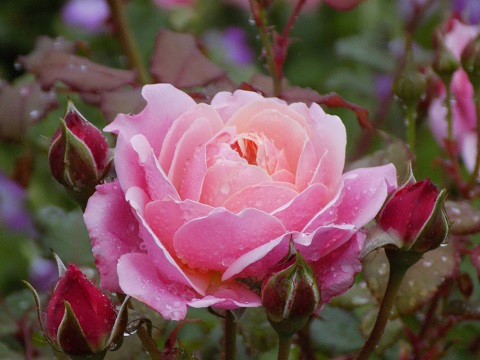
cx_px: 240
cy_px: 180
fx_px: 2635
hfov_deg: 10.4
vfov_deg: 7.8
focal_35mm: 190
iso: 320
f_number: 5.4
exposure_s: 1/30
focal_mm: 33.7
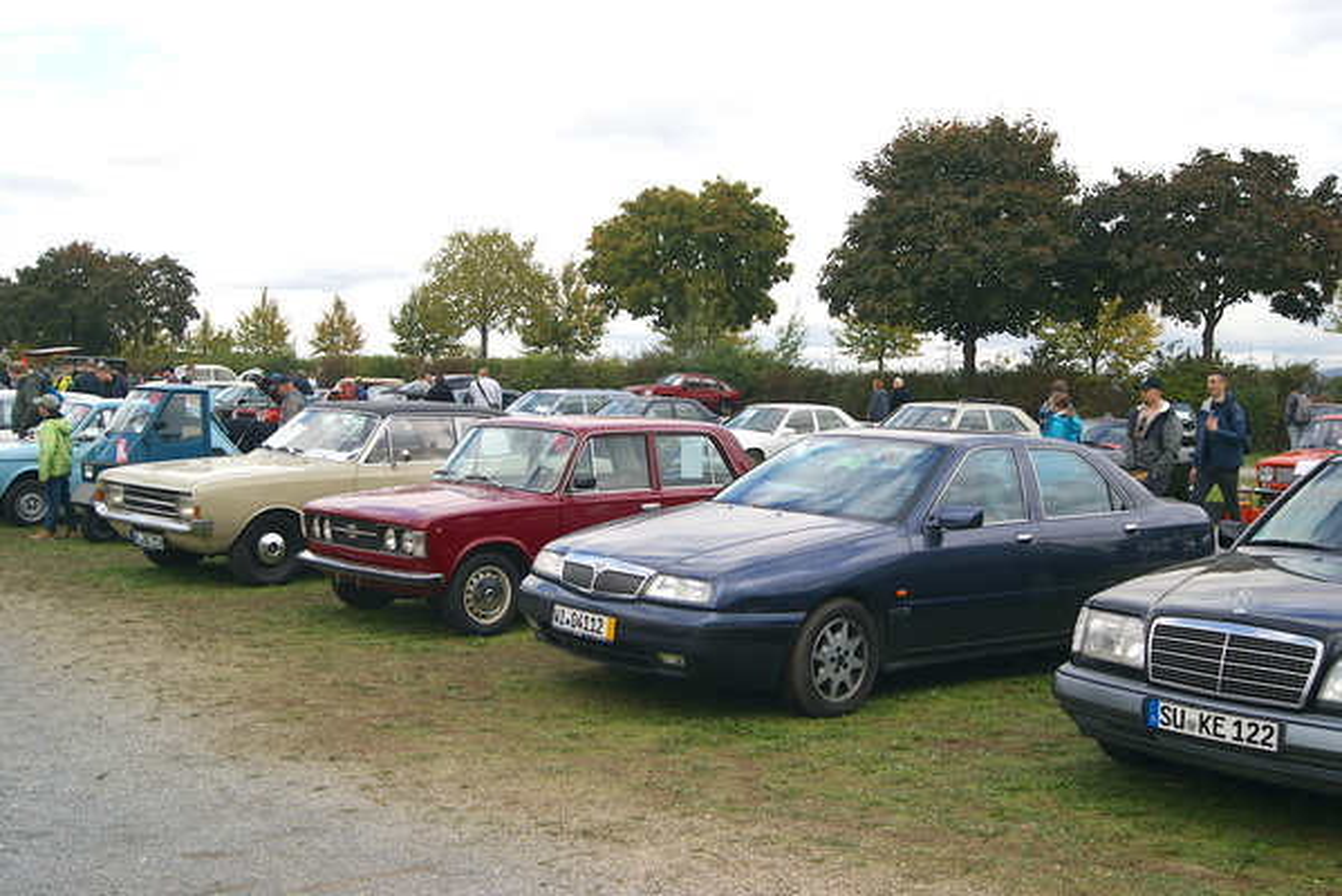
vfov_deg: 34.2
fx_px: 1454
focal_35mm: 39
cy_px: 448
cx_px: 671
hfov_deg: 49.5
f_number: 10
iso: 100
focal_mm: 26
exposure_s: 1/80
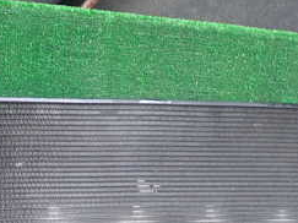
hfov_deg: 26.3
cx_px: 115
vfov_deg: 19.1
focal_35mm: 74
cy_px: 243
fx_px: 637
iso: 800
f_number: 2.3
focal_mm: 5.4
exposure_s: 1/25
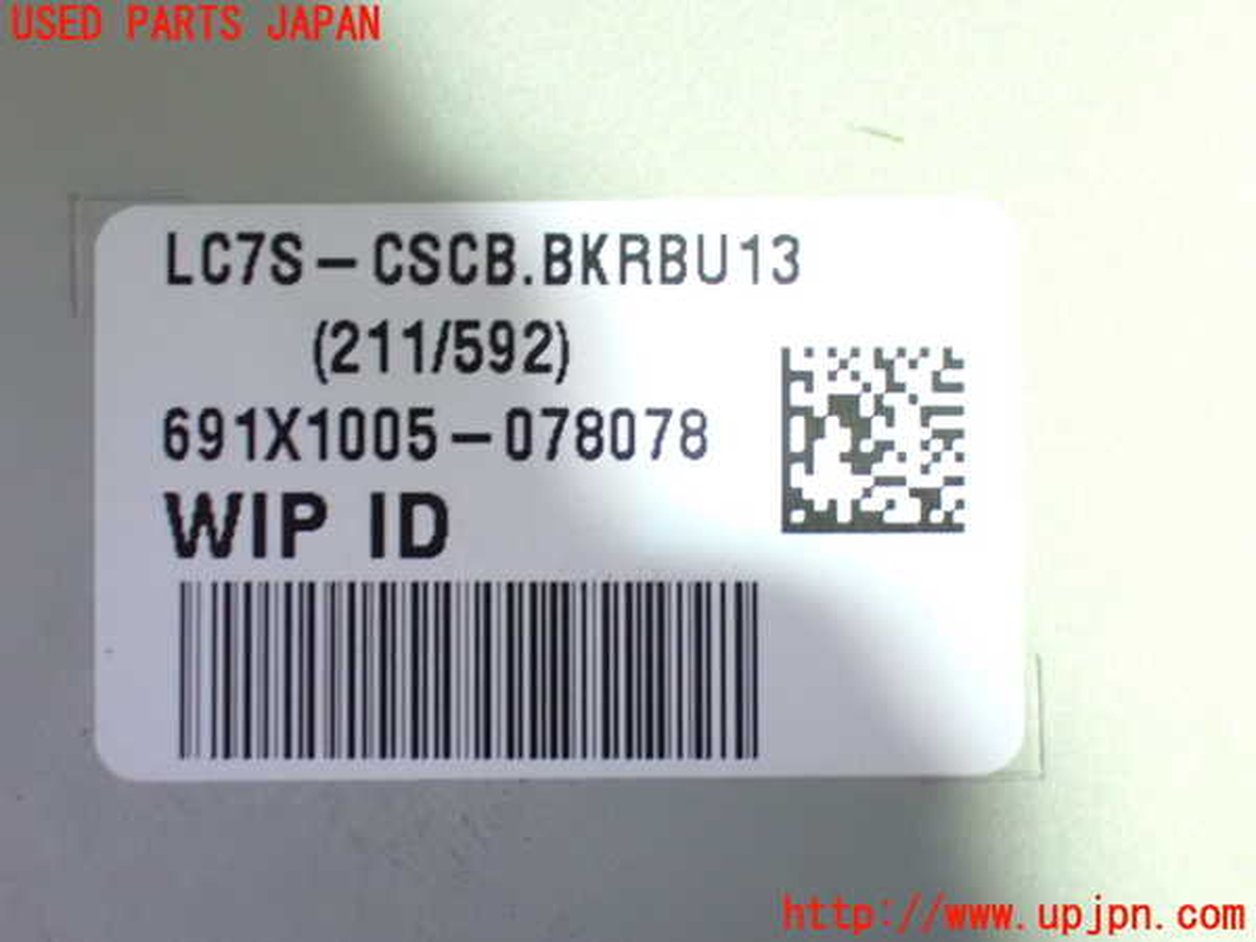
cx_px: 628
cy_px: 471
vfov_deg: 25.2
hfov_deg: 33.2
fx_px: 2104
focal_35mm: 58
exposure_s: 1/13
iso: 1600
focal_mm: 10.35
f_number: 3.5
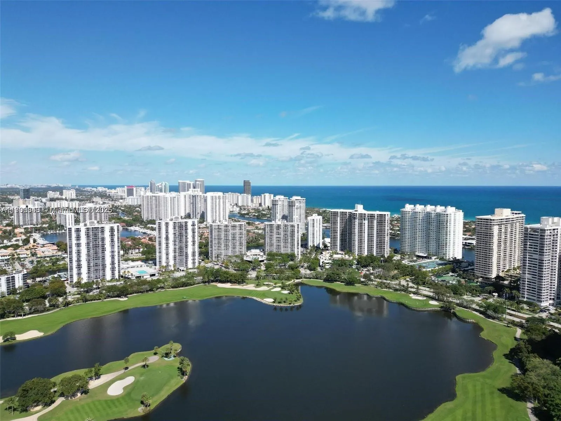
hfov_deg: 71.6
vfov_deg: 56.8
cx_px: 280
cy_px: 210
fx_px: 389
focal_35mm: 24
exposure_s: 1/4000
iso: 130
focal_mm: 6.72
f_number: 1.7
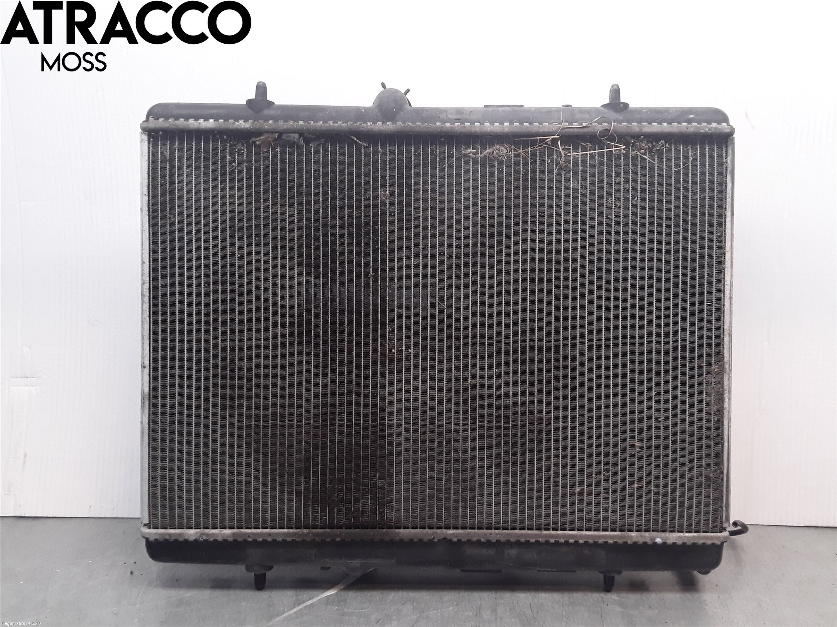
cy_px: 314
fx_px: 677
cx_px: 418
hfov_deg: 63.4
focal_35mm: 28
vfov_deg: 49.7
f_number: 1.9
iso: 100
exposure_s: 1/109
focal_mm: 2.91
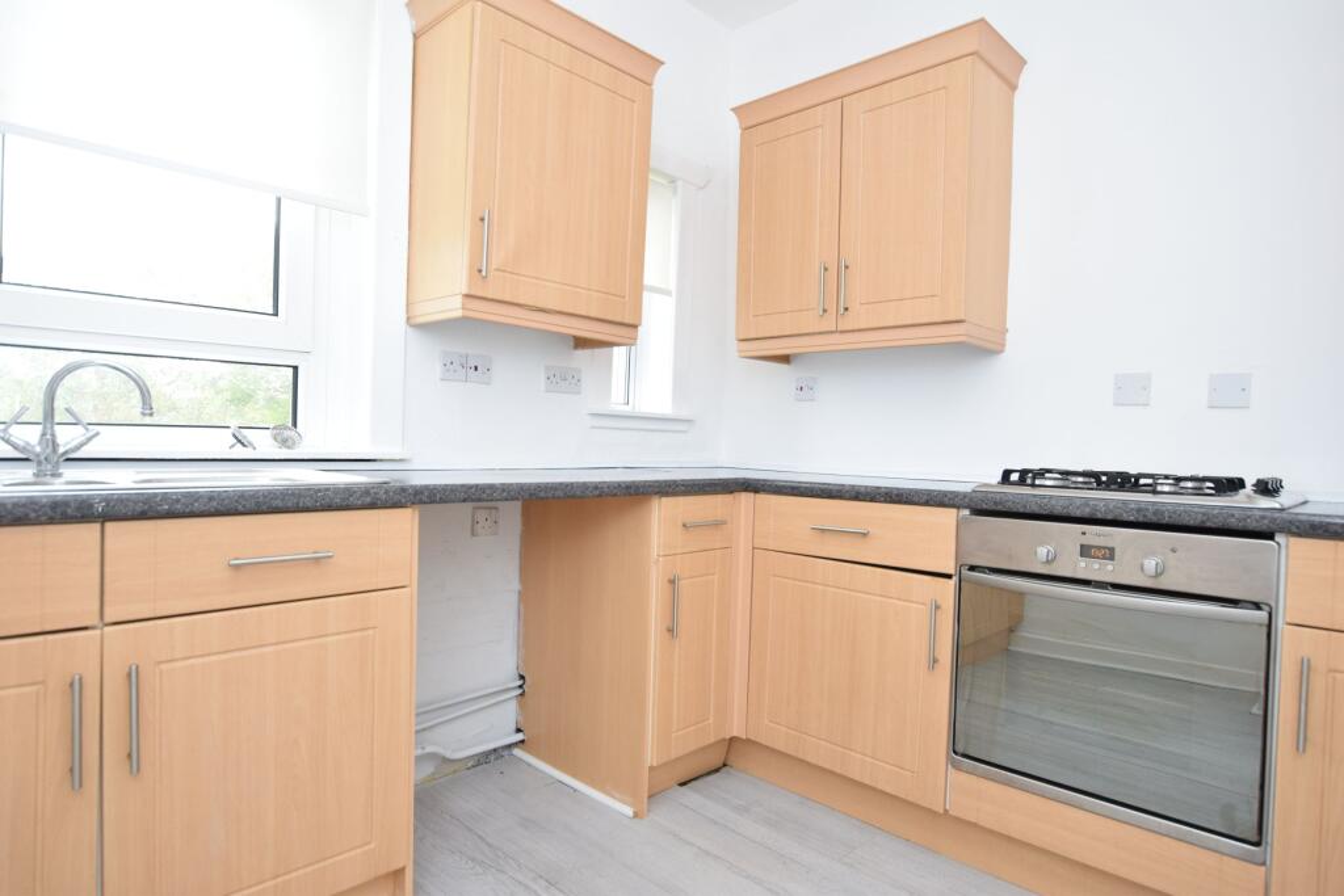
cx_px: 672
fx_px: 728
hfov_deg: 85.4
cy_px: 448
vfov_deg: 63.2
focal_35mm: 20
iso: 800
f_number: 4.5
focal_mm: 13
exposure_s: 1/80
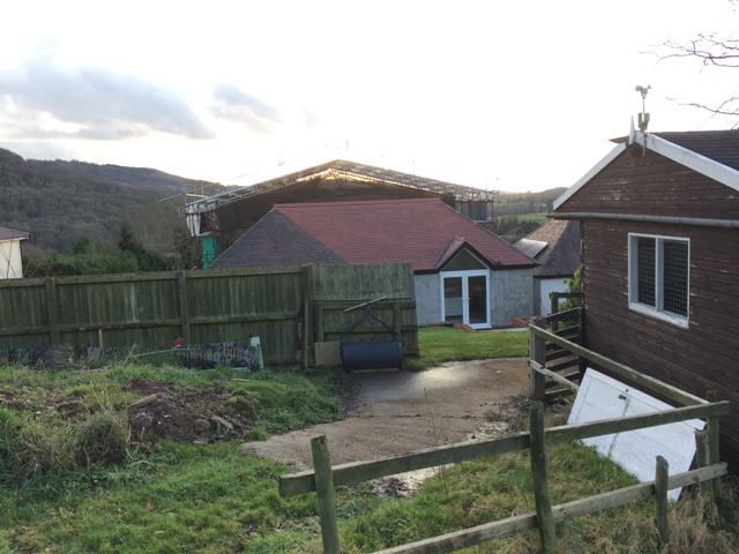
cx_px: 370
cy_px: 277
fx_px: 619
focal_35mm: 29
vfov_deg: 48.2
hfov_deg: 61.7
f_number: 2.2
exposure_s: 1/163
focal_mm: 4.15
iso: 32
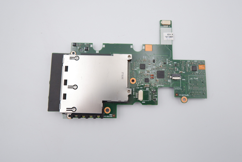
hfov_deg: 71.5
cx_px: 124
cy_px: 77
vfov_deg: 51.3
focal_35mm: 25
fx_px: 168
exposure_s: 1/450
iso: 1250
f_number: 6.4
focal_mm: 15
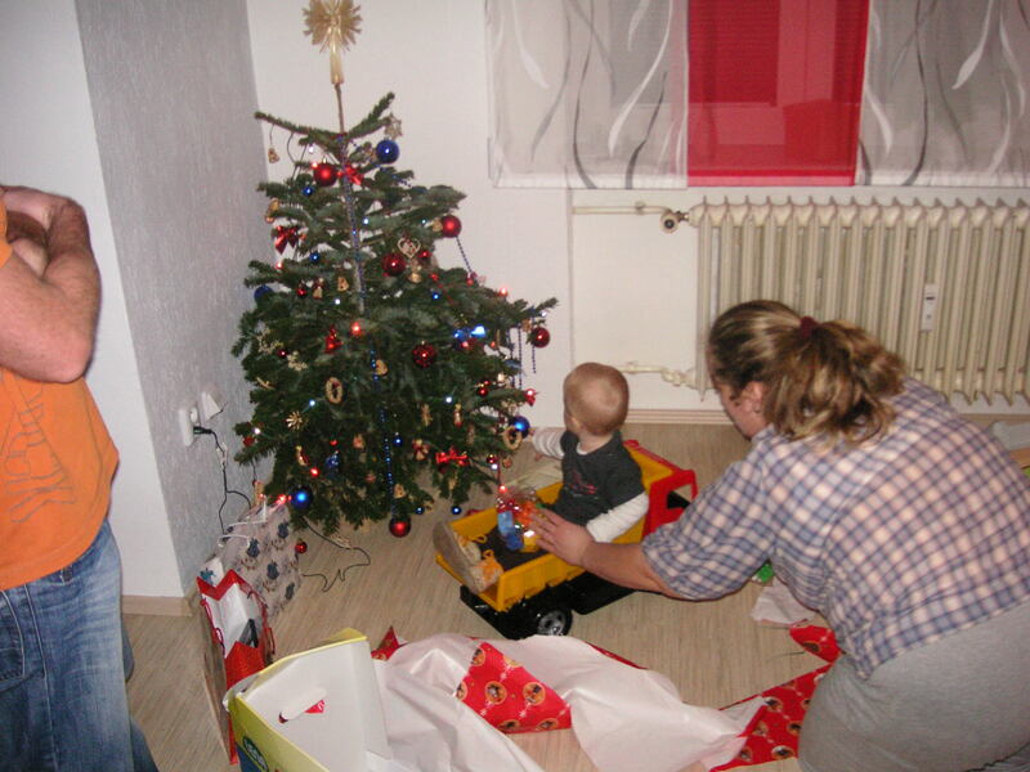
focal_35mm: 37
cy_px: 386
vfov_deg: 38.7
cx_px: 515
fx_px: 1101
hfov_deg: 50.1
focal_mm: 6.1
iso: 160
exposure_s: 1/45
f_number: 2.8
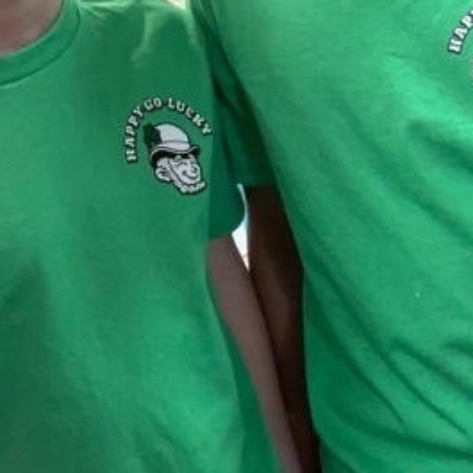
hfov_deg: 26.8
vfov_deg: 24.8
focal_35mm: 64
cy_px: -64
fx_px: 989
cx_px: 286
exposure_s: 1/30
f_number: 2.2
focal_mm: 2.71
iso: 400
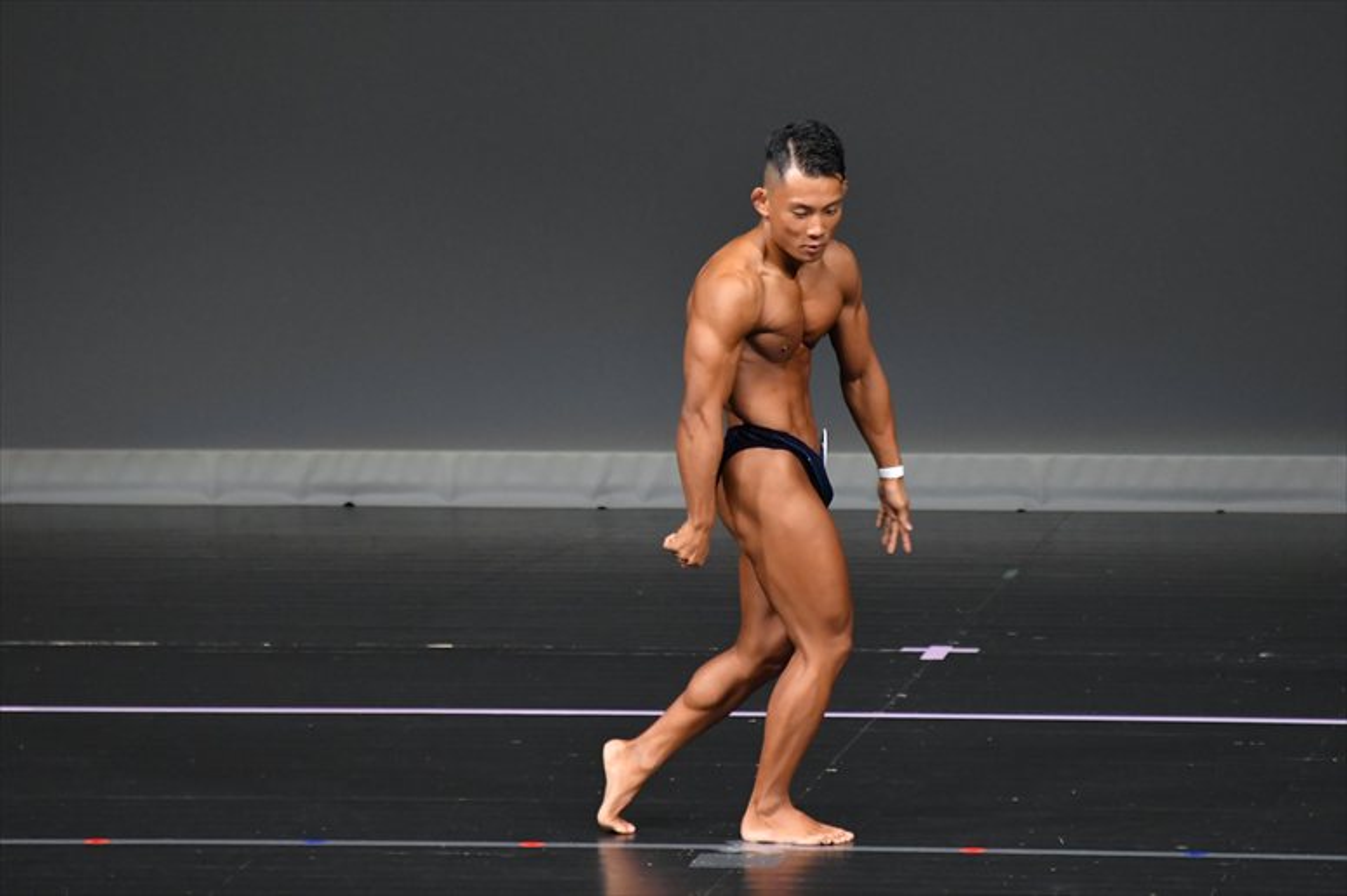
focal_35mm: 450
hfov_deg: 4.6
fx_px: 16830
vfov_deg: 3.1
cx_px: 674
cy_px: 448
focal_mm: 300
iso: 4000
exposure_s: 1/400
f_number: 5.6
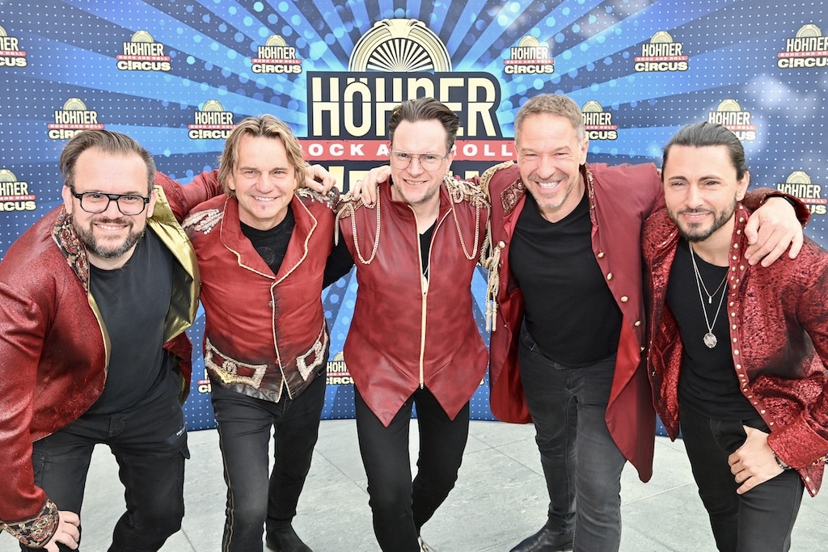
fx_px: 713
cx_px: 414
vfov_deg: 42.3
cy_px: 276
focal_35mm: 31
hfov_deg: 60.3
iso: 1250
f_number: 4.5
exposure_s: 1/200
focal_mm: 31
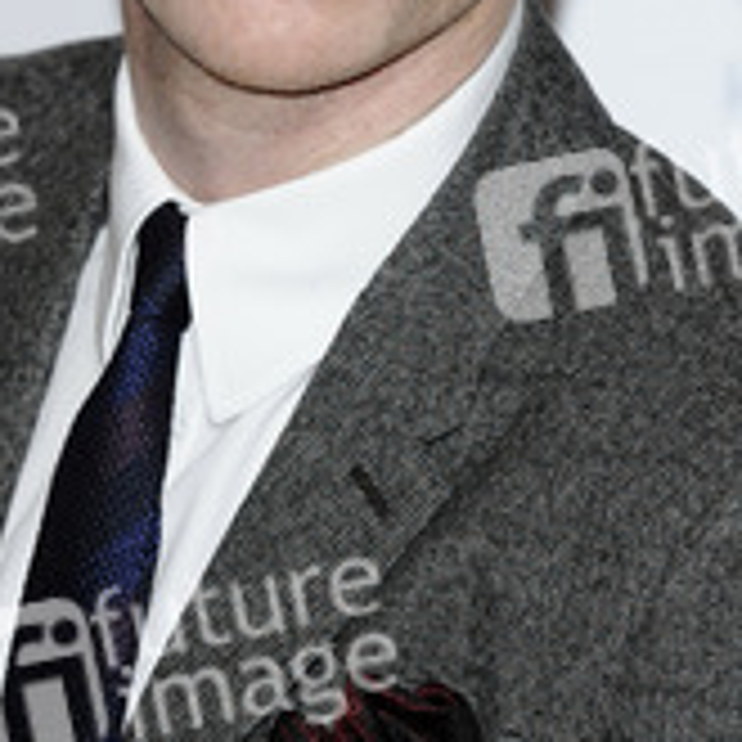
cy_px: -9
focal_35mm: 449
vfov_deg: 3.9
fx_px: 10890
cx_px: 299
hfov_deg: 3.9
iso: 320
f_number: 5
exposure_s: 1/200
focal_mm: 145
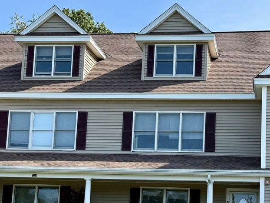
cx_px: 164
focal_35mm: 79
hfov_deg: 24.7
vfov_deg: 18.6
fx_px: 616
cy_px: 150
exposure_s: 1/2146
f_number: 1.78
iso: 100
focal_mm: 6.76
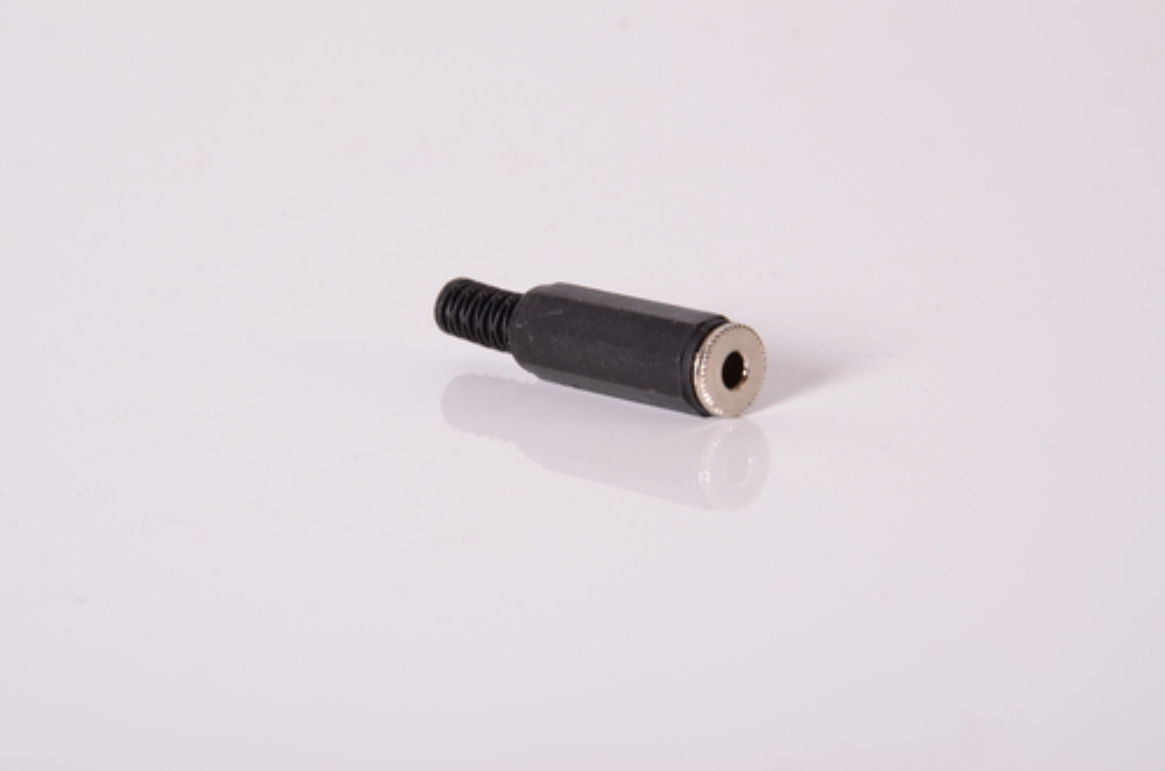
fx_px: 5086
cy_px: 386
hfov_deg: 13.1
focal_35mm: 158
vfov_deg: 8.7
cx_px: 582
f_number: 14
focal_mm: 105
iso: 100
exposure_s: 1/200
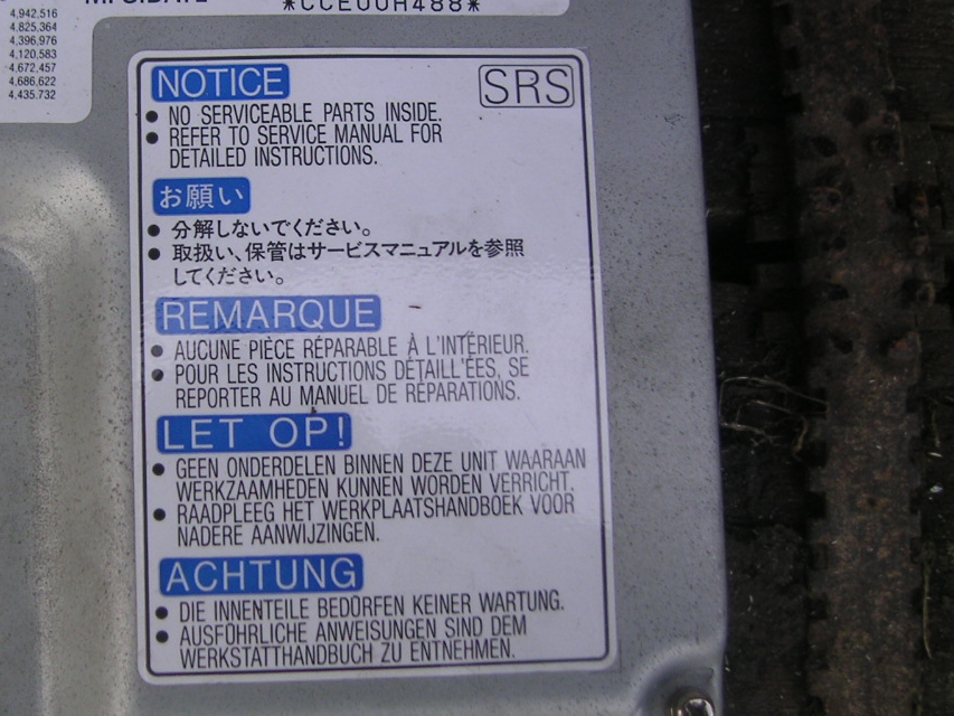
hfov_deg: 33.3
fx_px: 1571
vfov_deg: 25.7
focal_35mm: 57
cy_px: 326
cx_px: 281
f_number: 2.8
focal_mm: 6
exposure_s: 1/180
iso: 50
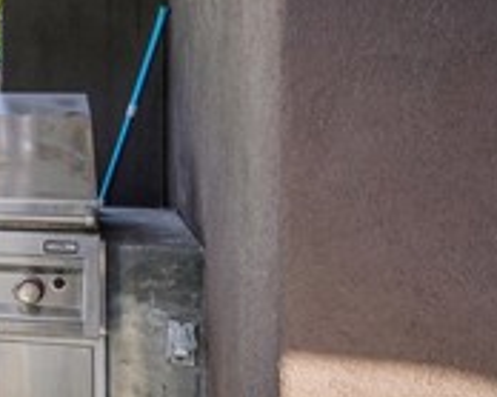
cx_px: -308
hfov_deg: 20.4
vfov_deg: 19.9
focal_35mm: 76
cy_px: 77
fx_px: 1117
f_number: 8
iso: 100
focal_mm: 22
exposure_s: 1/80
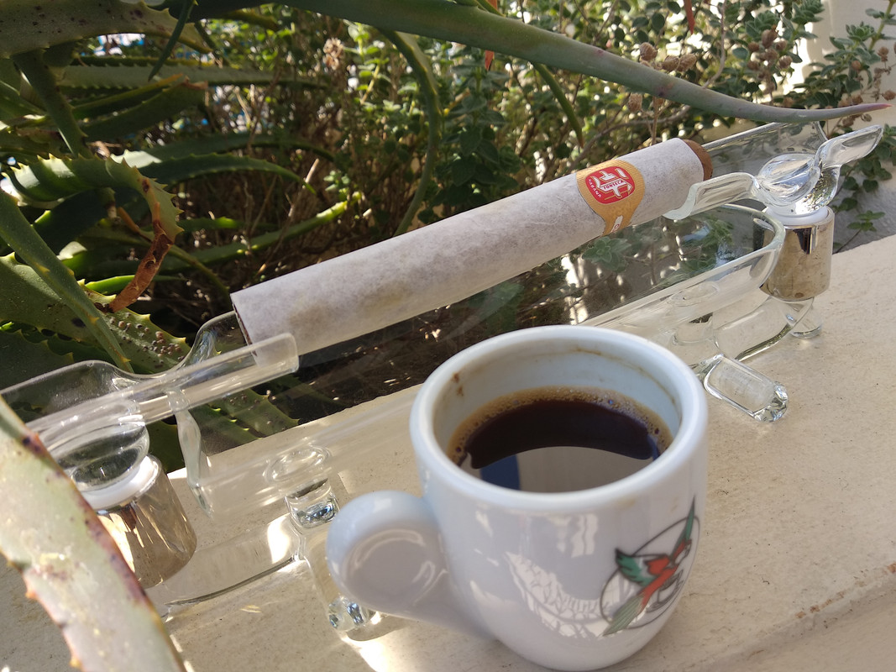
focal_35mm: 26
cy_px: 336
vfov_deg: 53.1
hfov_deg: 67.3
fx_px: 673
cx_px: 448
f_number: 2.2
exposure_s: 1/350
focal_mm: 3.81
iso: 100
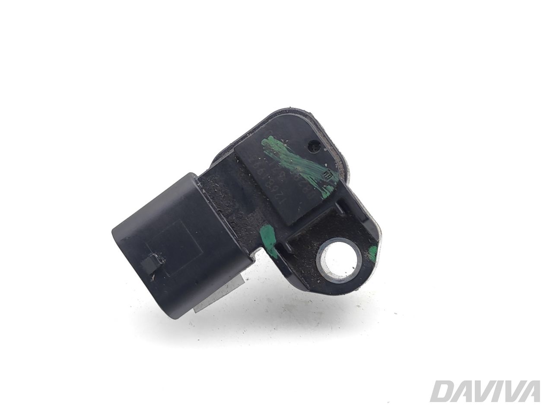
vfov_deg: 24.4
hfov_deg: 32.2
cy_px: 208
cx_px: 276
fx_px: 959
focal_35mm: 60
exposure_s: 1/100
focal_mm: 6.19
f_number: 1.65
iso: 100
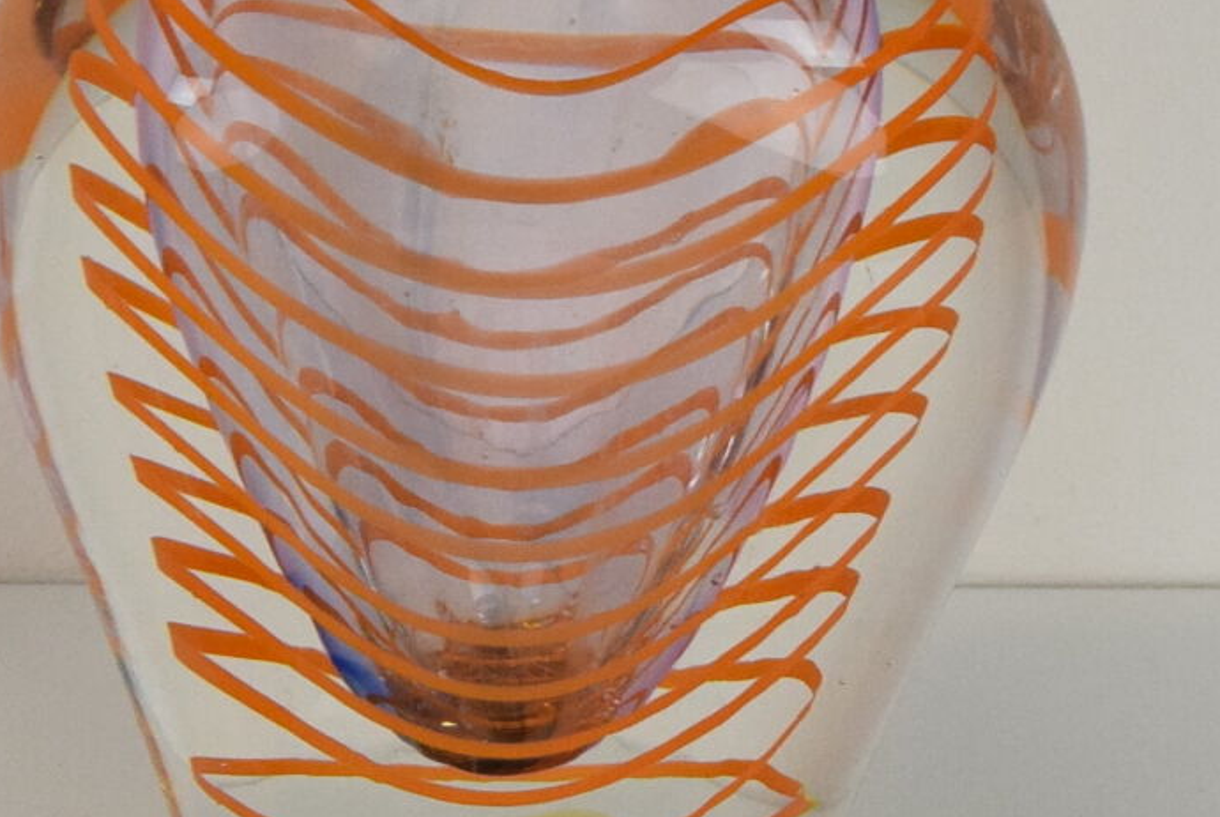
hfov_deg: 7.9
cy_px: 1245
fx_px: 8822
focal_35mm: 260
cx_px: 50
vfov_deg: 5.3
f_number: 9
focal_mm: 40
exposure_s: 1/320
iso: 1600
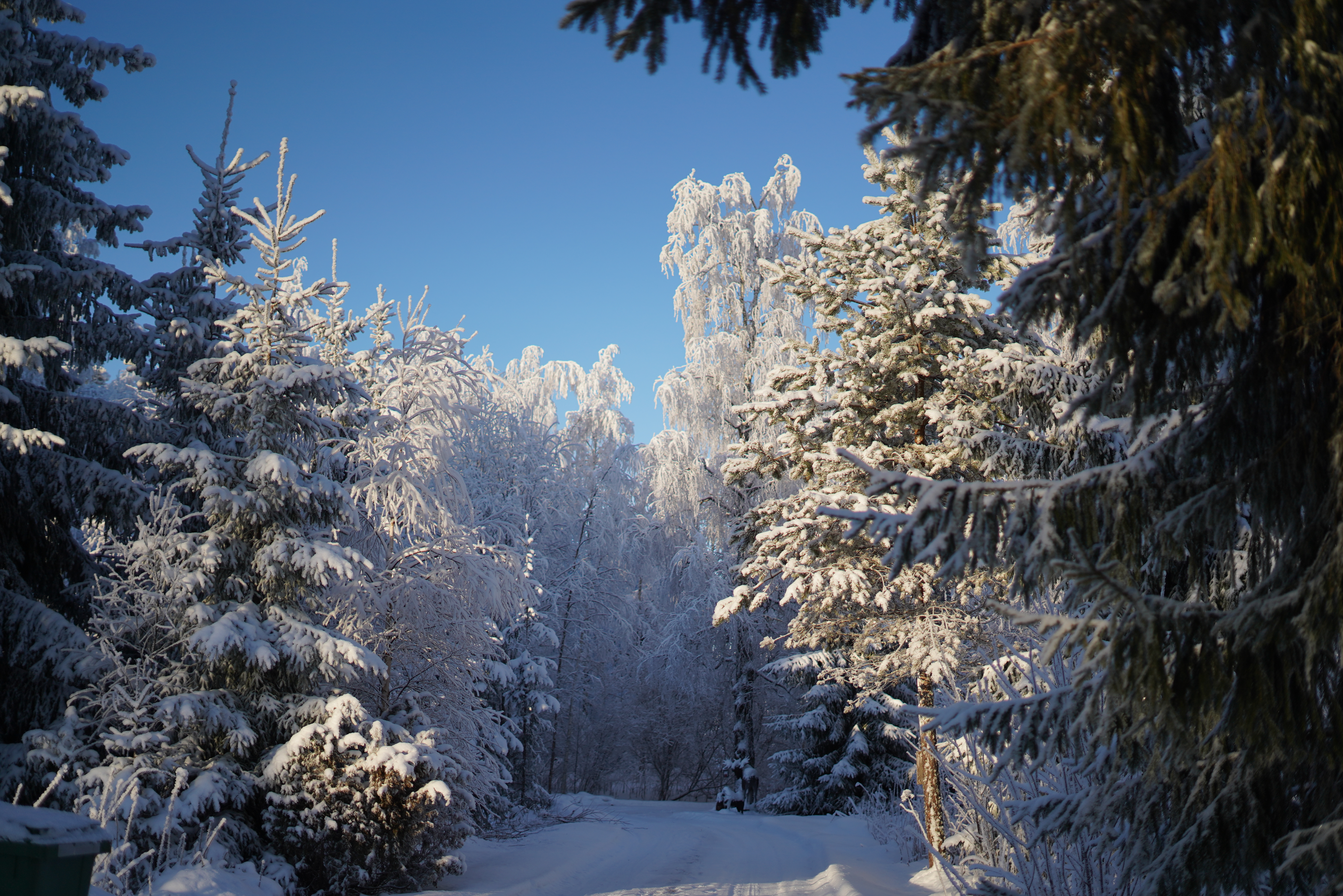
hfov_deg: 39.6
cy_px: 448
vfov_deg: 27.0
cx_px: 672
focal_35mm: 50
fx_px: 1865
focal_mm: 50
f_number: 1.8
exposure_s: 1/8000
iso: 200
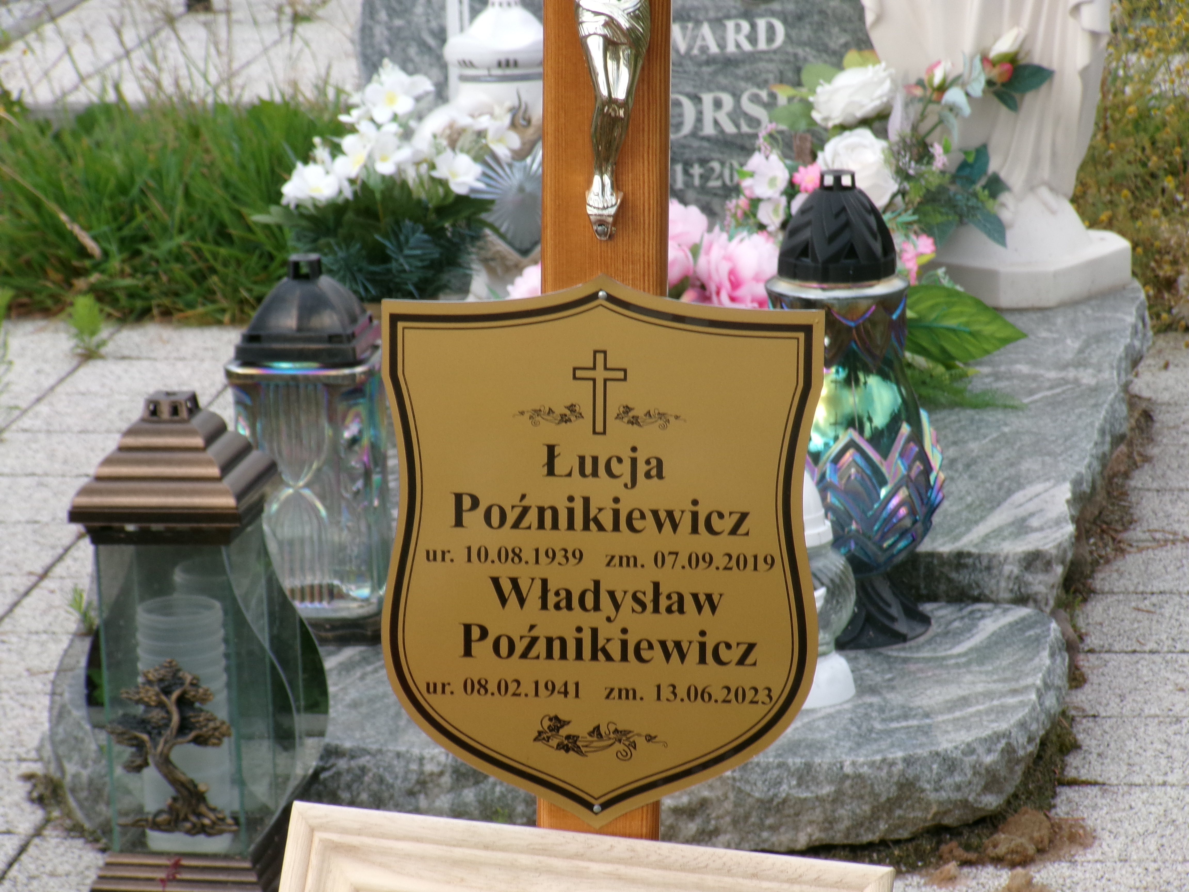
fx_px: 4877
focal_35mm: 142
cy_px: 446
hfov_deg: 13.9
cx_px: 594
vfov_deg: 10.4
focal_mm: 25.5
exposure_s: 1/200
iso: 100
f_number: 6.3
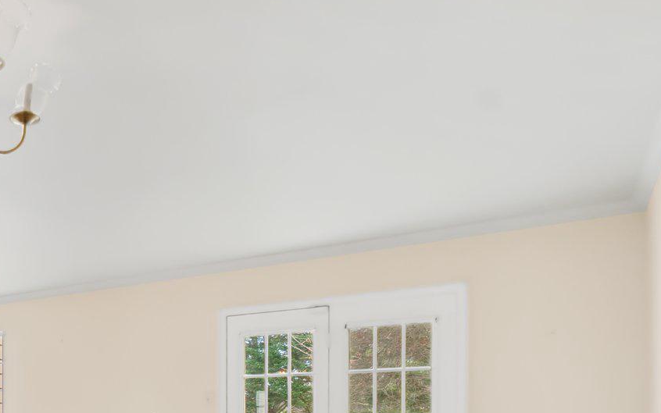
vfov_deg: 31.2
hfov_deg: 41.7
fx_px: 667
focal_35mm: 37
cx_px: -68
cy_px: 437
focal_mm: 10
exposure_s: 1/60
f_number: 8
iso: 800
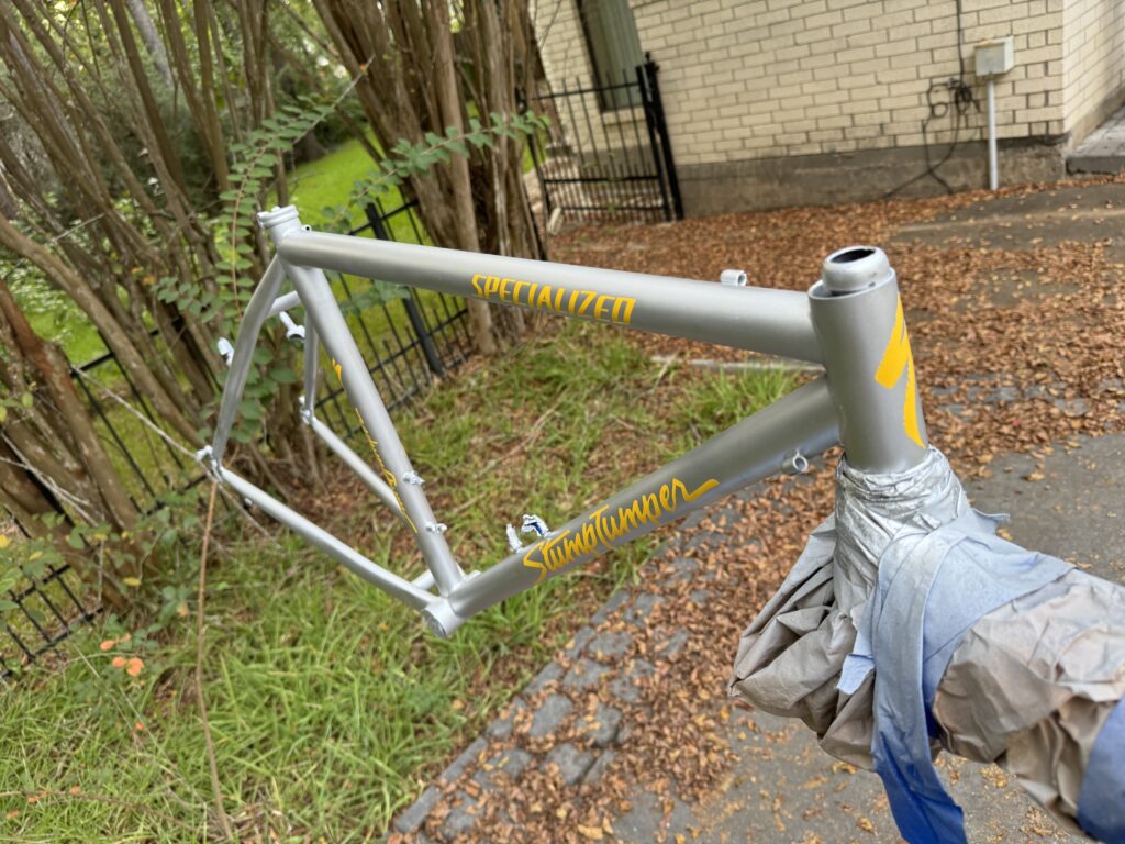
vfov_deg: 56.8
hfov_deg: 71.6
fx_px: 780
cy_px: 422
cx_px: 562
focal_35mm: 24
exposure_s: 1/121
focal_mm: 6.76
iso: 125
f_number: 1.78
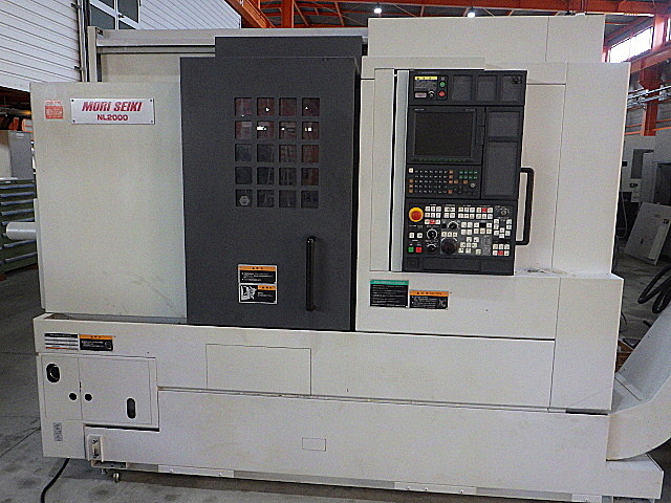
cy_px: 252
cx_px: 336
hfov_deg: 63.4
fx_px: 543
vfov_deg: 49.7
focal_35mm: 28
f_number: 3.5
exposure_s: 1/45
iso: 250
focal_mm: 5
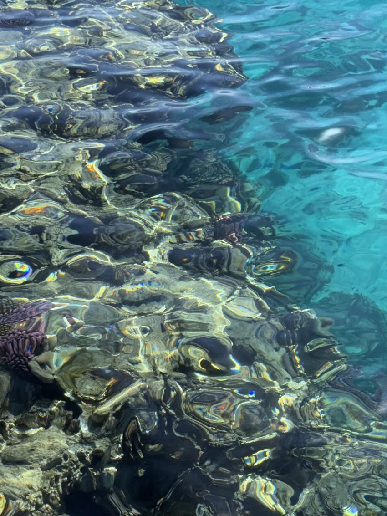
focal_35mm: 61
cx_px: 177
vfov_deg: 31.7
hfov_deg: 24.0
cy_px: 274
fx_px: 909
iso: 80
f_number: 1.78
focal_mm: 6.76
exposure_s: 1/3378
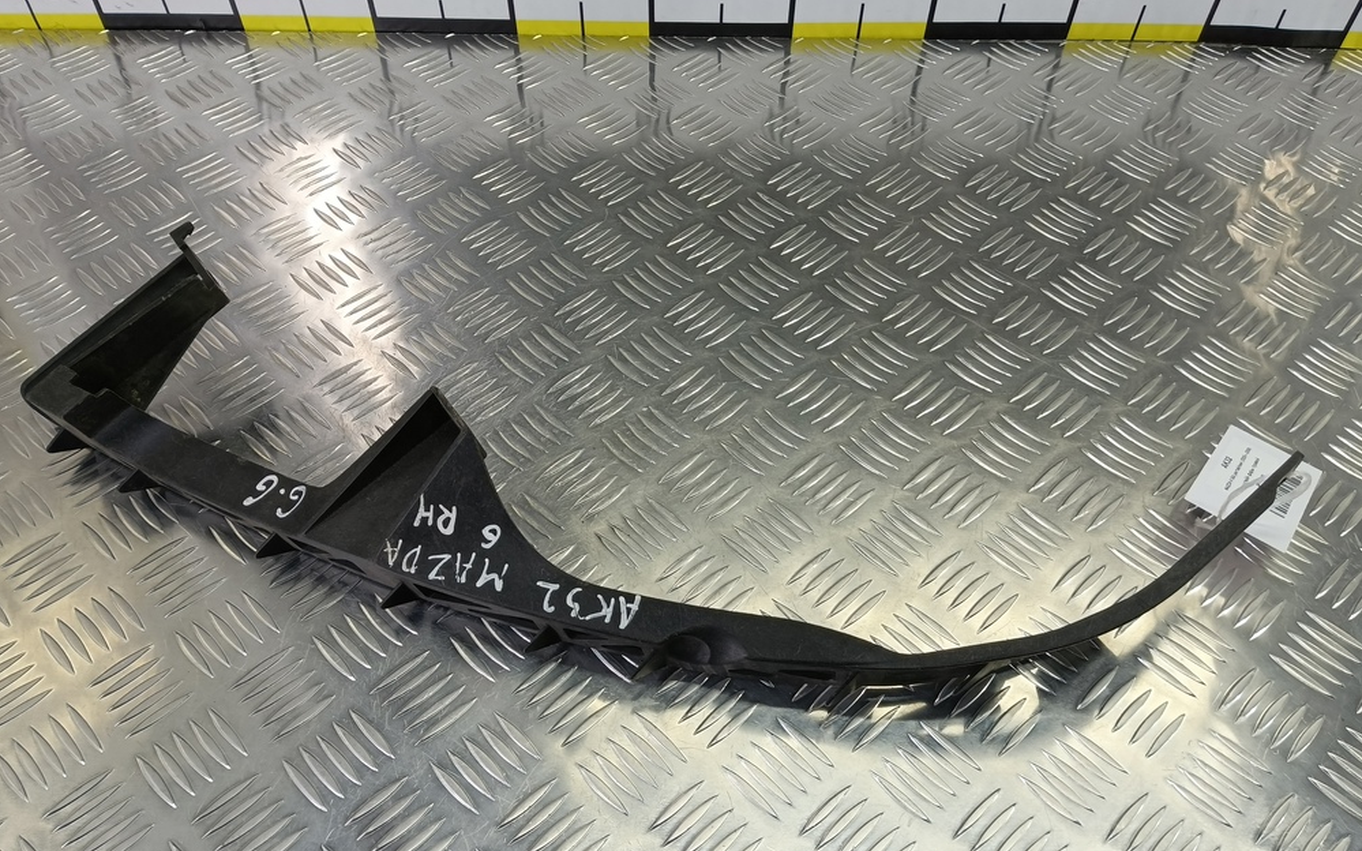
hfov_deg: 72.6
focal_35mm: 25
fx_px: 928
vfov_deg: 49.3
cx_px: 674
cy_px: 432
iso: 88
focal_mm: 4.11
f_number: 1.6
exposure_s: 1/50
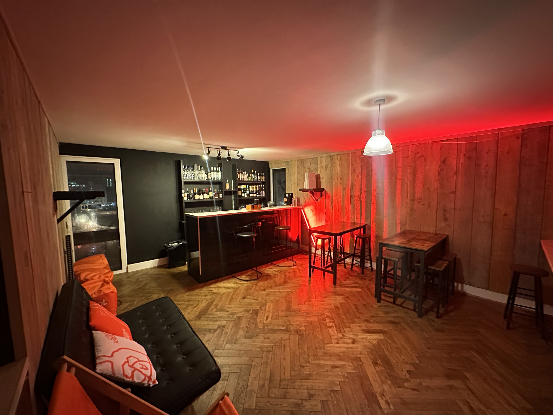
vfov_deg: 85.7
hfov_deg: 102.1
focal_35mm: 14
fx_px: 224
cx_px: 276
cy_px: 208
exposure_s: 1/29
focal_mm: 2.22
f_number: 2.2
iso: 2000
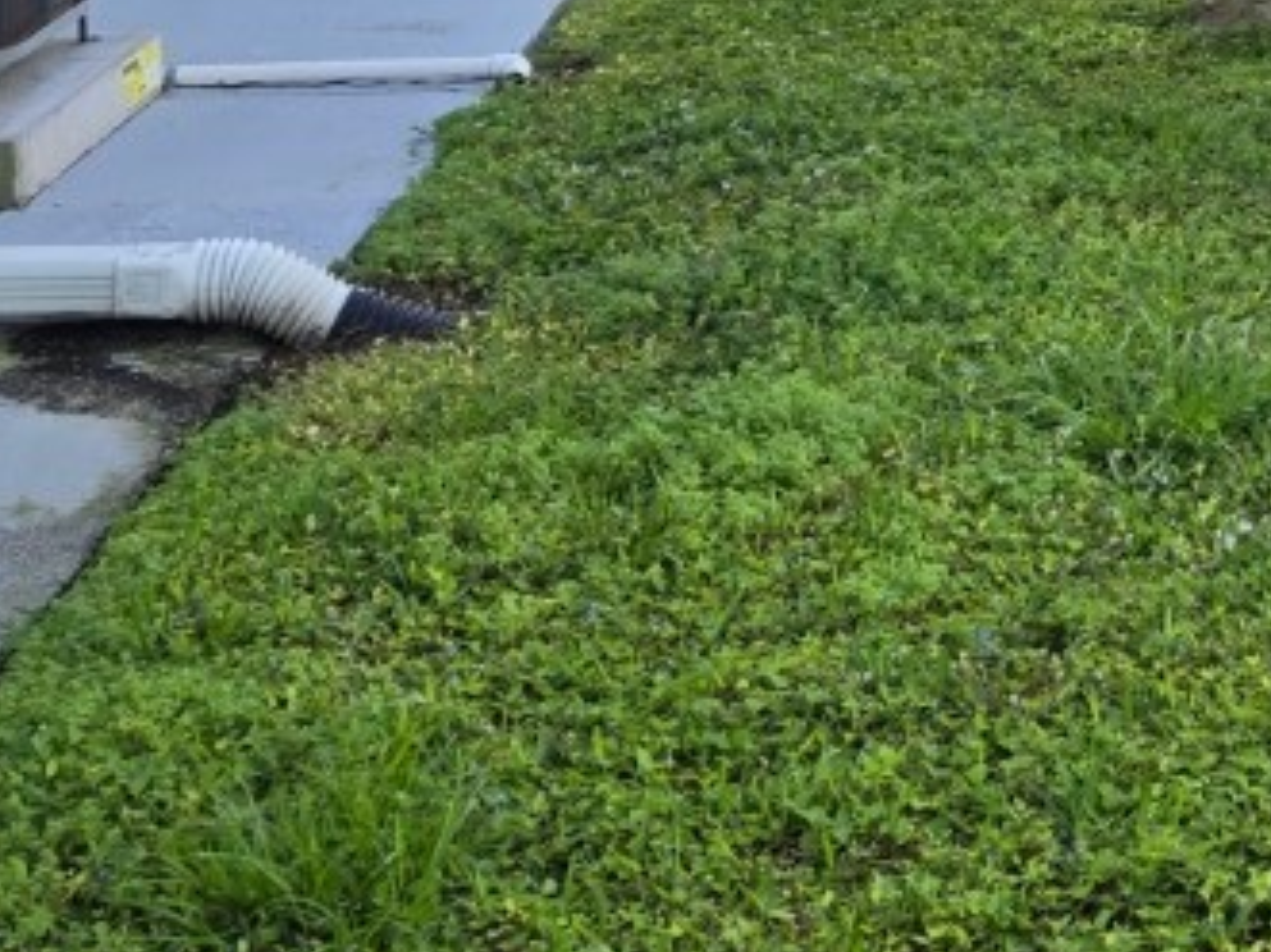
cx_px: 1617
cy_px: -607
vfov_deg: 13.6
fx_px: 3670
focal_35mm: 100
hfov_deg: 18.4
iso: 25
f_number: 1.8
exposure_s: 1/507
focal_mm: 5.4
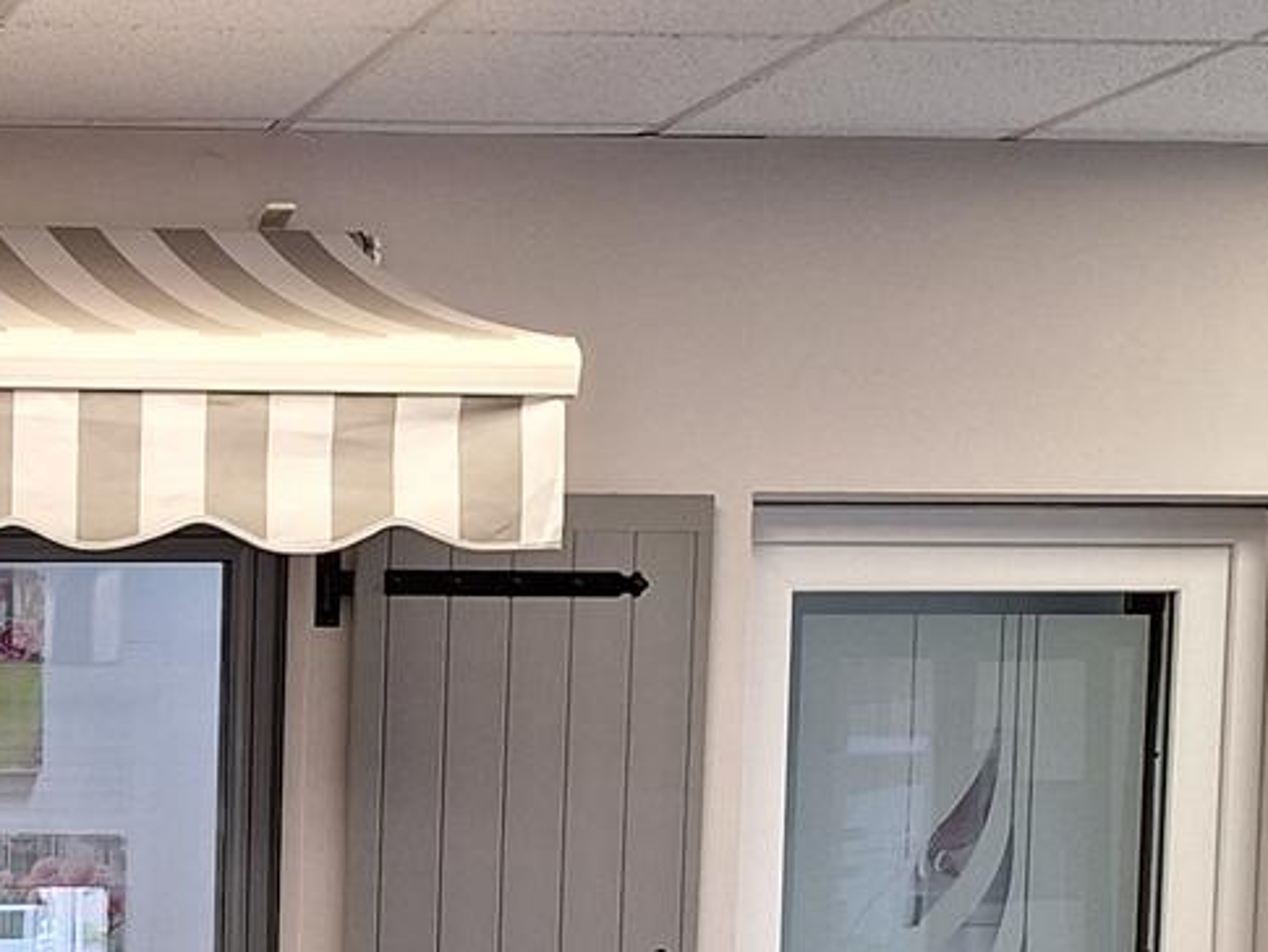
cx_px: -366
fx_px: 3334
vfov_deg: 15.5
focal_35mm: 91
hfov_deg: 19.8
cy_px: 1206
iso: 125
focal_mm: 5.54
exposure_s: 1/50
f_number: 1.8
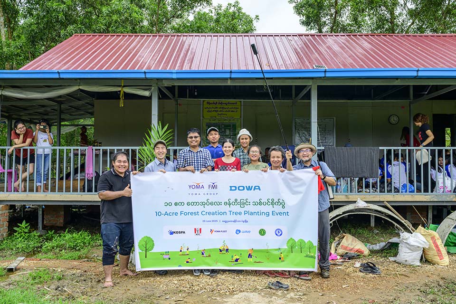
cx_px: 228
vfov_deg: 41.1
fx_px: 405
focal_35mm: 32
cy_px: 152
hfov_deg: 58.7
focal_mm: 32
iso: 560
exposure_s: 1/1000
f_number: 8
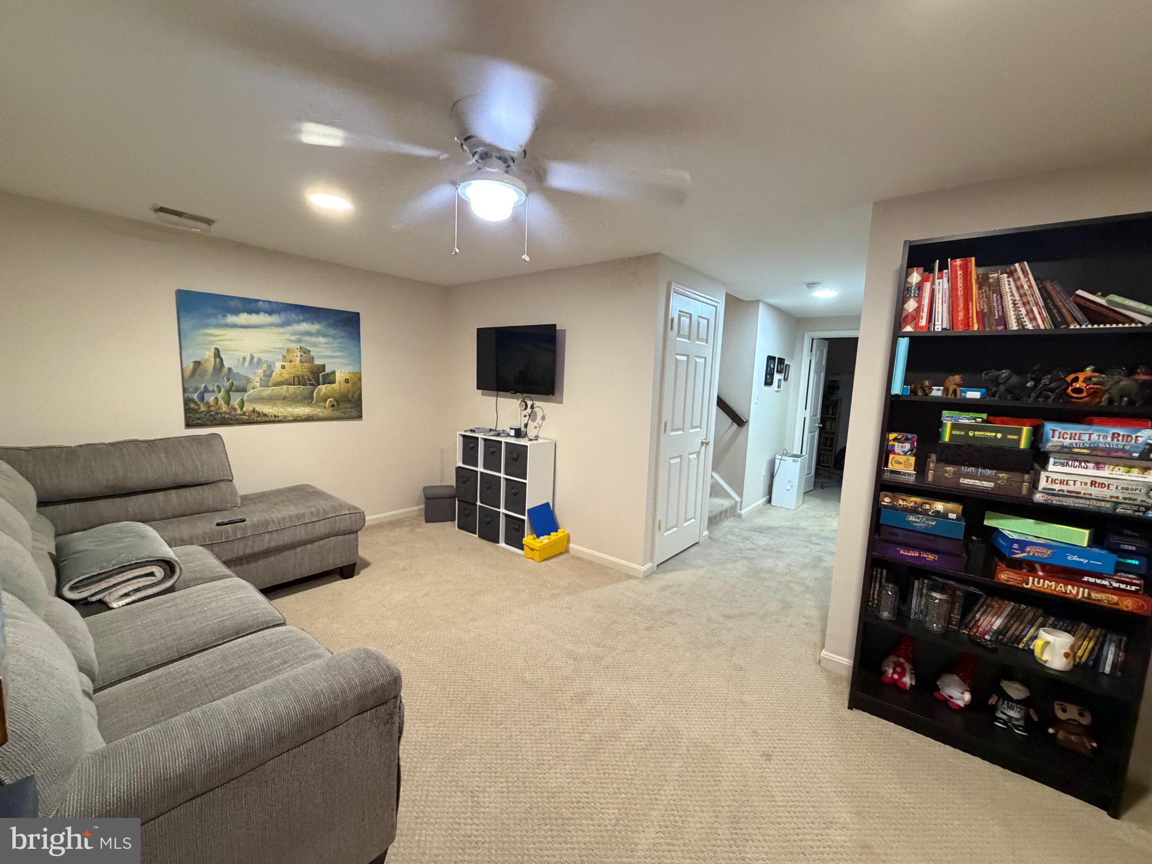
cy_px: 432
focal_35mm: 14
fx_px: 466
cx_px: 576
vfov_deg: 85.7
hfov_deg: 102.1
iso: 640
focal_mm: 2.22
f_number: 2.2
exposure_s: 1/60
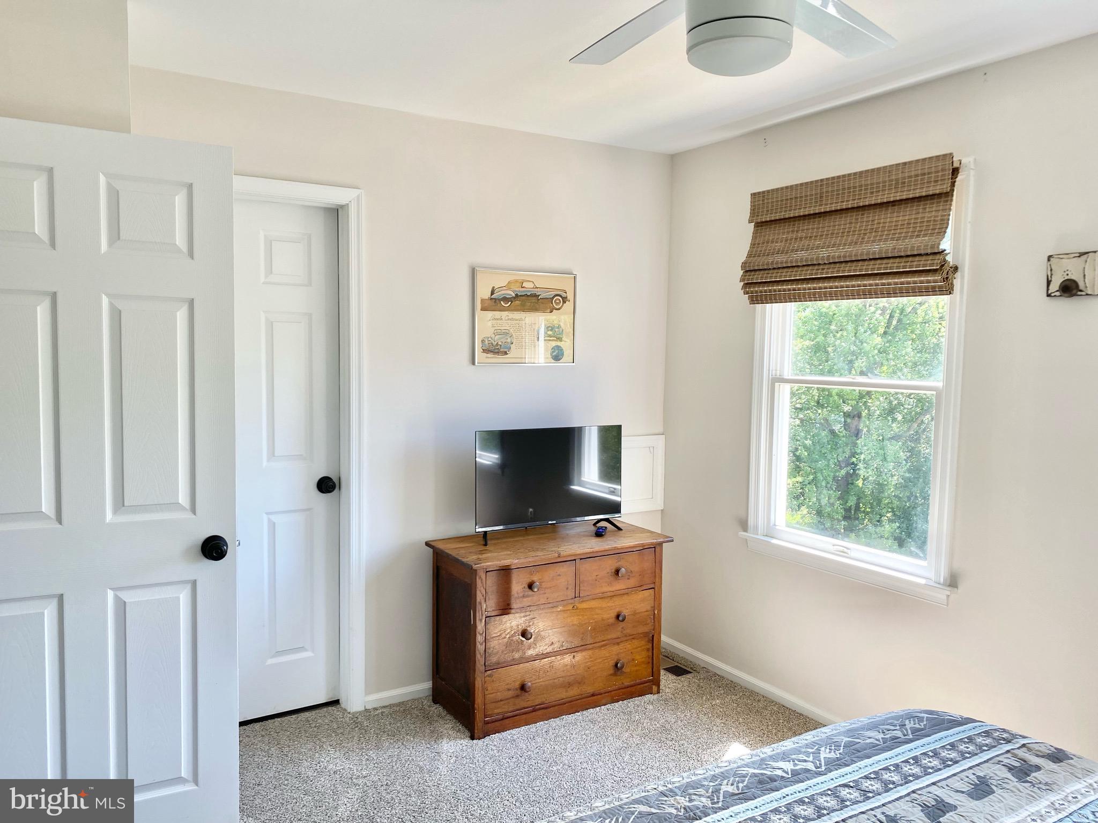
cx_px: 549
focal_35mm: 26
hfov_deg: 67.3
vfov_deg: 53.1
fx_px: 825
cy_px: 412
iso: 40
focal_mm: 4.25
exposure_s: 1/122
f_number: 1.8
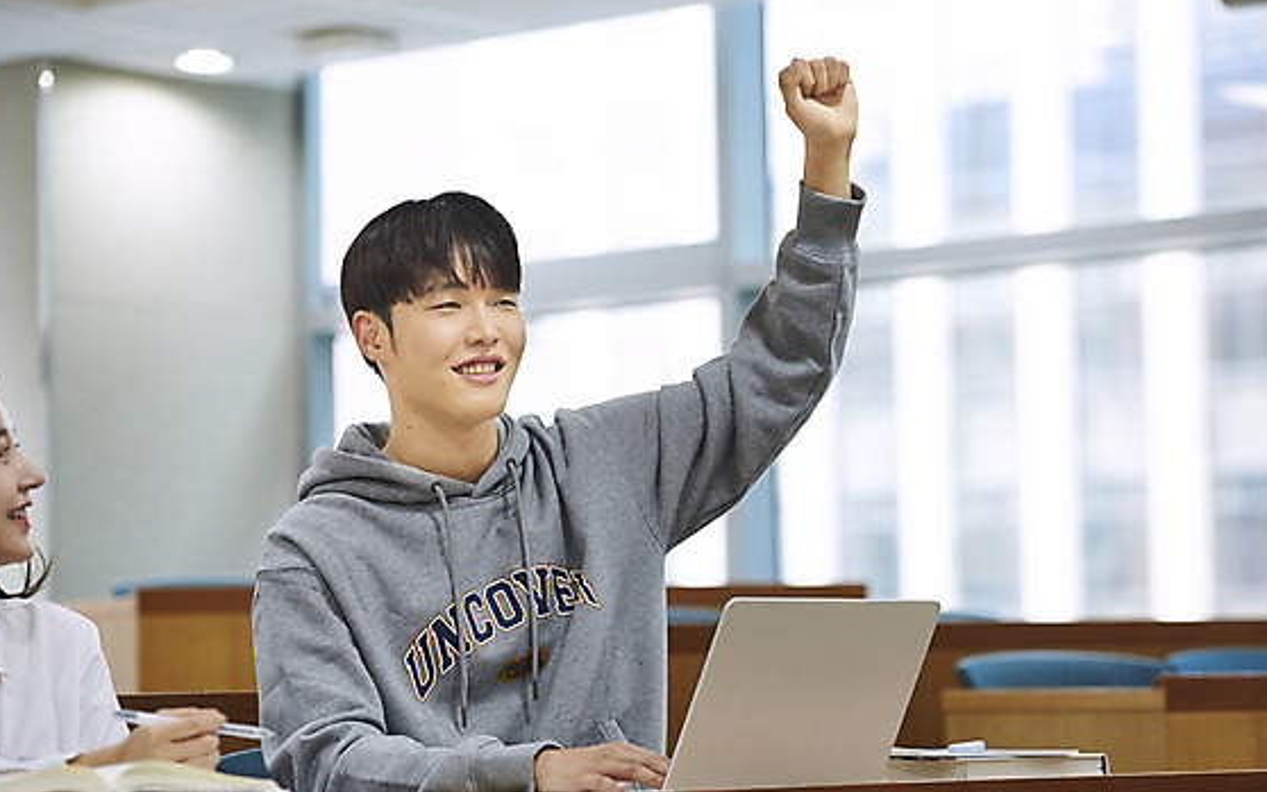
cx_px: 651
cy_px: 393
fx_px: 3972
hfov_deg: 18.1
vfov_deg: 11.4
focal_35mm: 115
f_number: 2.8
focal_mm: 105
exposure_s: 1/320
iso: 1000
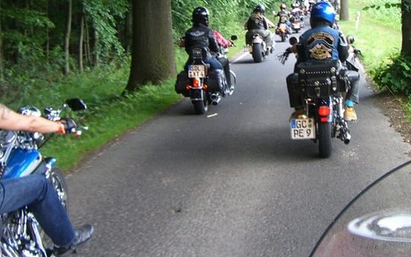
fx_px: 773
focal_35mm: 69
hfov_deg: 29.6
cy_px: 23
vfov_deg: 18.5
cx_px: 268
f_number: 2.7
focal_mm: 6.2
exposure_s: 1/125
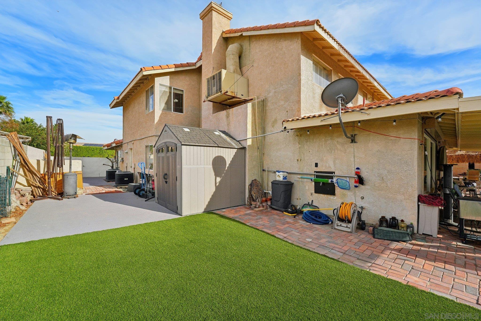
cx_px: 240
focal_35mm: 14
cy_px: 160
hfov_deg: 104.3
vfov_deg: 81.2
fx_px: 187
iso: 320
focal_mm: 14
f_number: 8
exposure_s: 1/3200
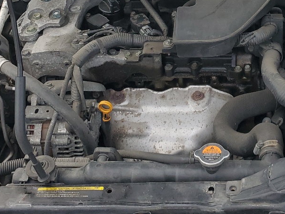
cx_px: 236
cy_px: -3
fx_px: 568
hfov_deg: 27.5
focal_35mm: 69
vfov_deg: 20.6
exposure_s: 1/1111
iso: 50
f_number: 1.5
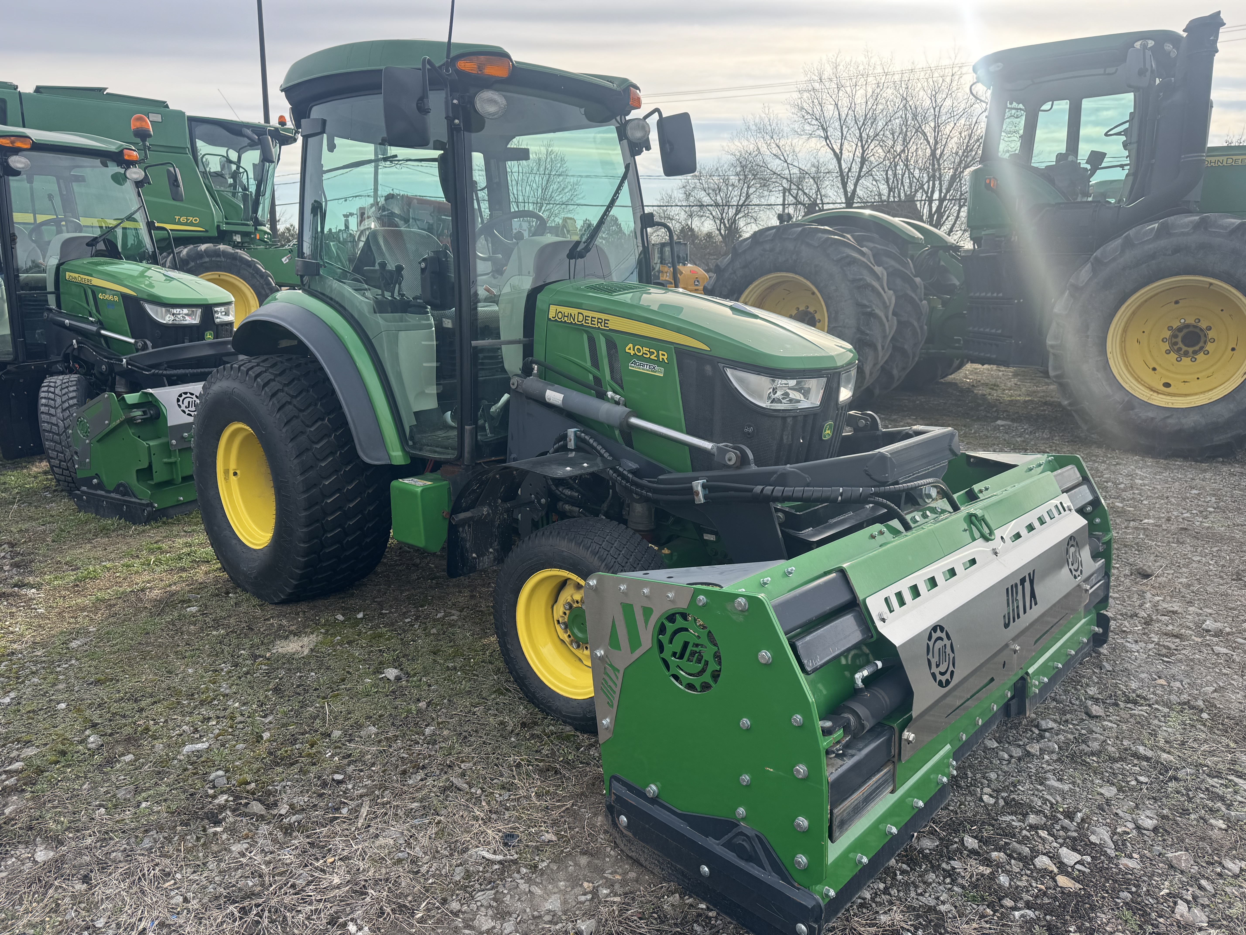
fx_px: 864
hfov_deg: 71.6
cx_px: 623
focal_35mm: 24
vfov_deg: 56.8
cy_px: 468
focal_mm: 6.76
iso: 80
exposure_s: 1/1172
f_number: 1.78
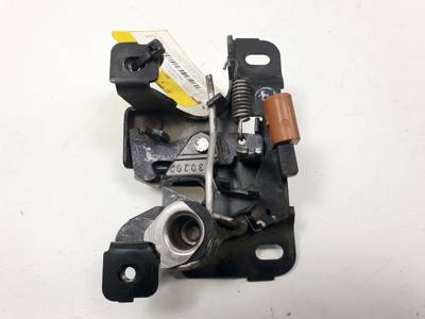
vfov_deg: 53.1
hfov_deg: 67.3
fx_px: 319
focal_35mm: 26
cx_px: 212
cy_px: 160
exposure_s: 1/237
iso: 50
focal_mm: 4.3
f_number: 2.4
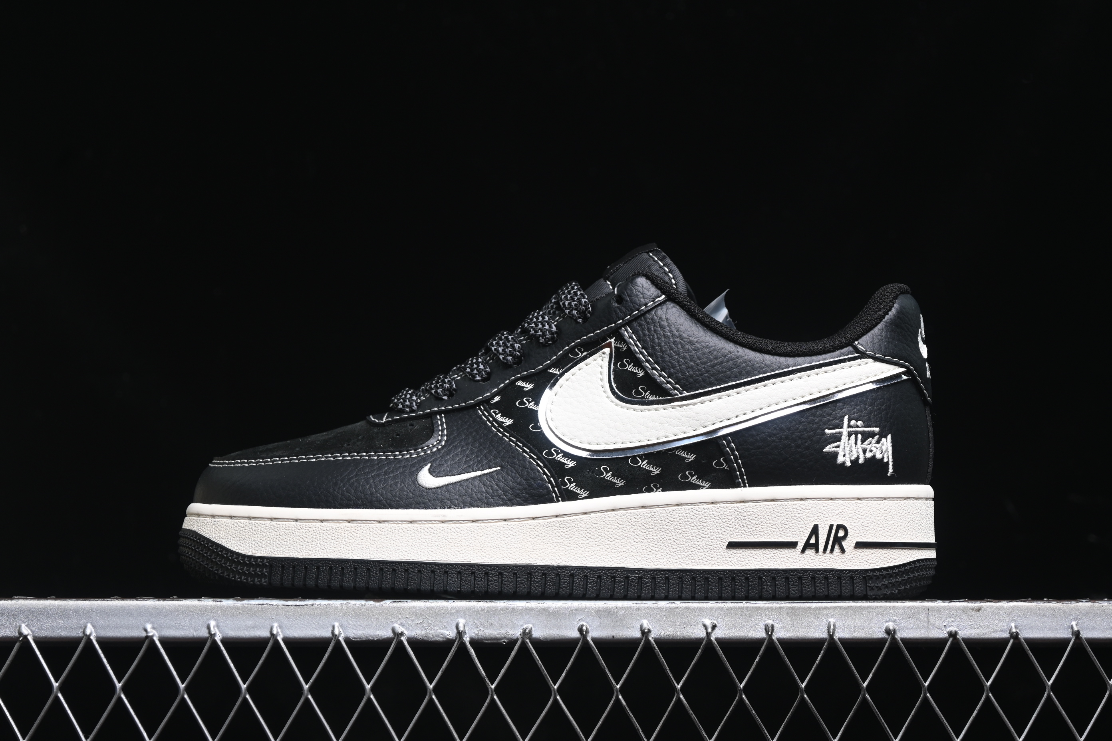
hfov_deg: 27.0
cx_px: 556
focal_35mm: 75
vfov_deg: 18.2
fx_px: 2316
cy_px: 370
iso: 160
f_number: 6.3
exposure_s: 1/60
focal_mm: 50
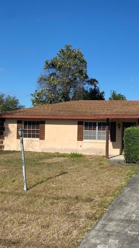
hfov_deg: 30.2
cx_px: 117
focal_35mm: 38
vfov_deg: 52.8
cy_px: 124
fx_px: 249
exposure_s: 1/3040
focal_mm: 4.25
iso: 32
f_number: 1.8
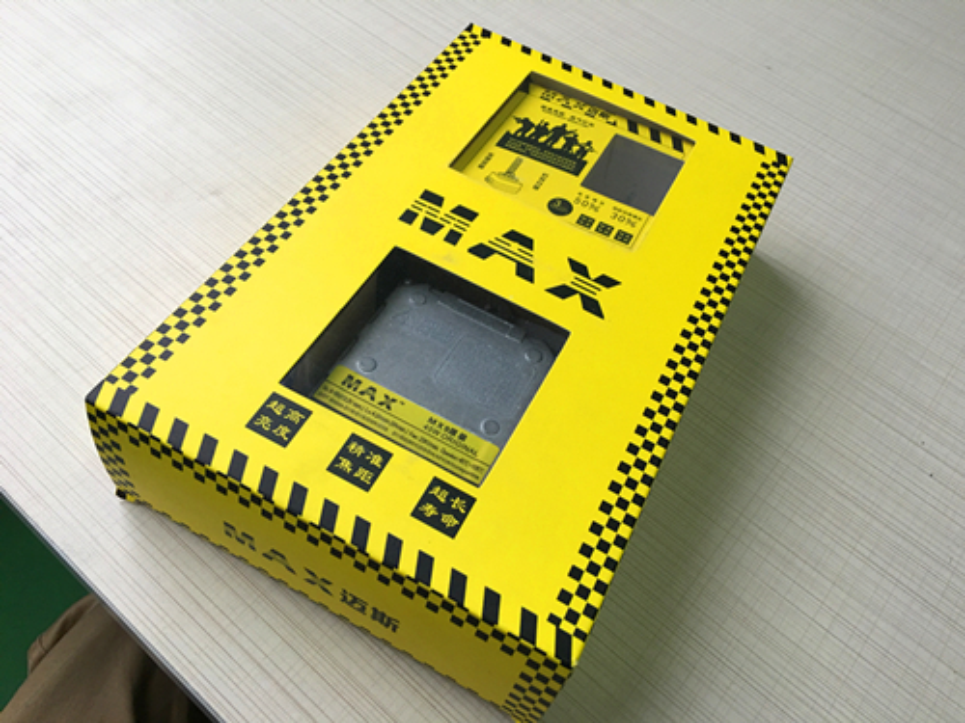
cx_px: 482
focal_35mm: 29
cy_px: 362
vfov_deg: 48.2
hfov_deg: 61.7
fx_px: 808
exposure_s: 1/33
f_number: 2.2
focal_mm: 4.15
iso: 50
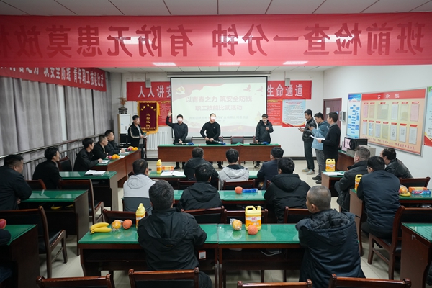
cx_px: 216
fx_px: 312
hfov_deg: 69.4
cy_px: 144
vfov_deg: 49.6
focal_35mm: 26
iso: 1600
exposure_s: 1/125
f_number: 3.2
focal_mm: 26
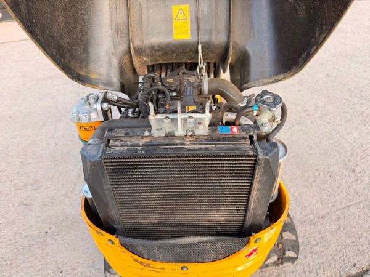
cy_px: 138
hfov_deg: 71.6
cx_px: 185
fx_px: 257
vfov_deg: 56.8
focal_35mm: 24
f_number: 1.78
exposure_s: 1/207
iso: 80
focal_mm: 6.76
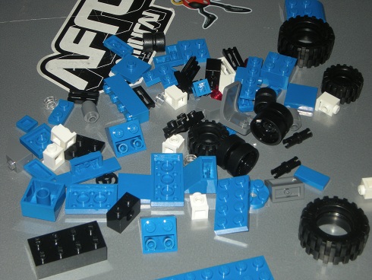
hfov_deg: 22.5
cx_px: 186
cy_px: 140
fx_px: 935
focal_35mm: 87
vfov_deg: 17.0
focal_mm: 14.6
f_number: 5.1
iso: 64
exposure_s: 1/120
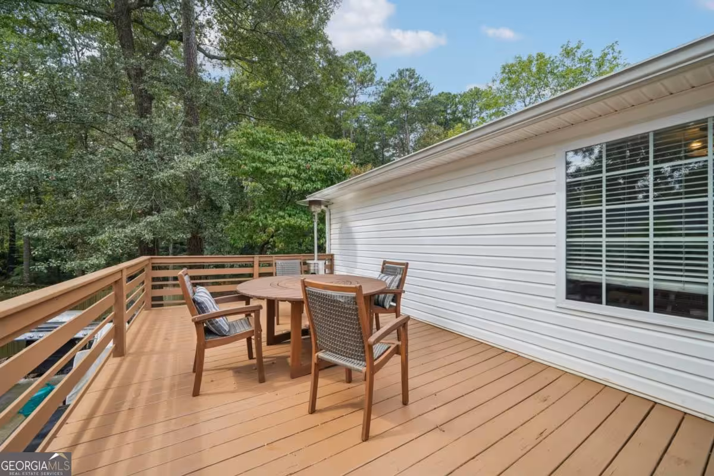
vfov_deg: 85.4
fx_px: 258
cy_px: 238
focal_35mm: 13
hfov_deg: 108.3
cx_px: 357
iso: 100
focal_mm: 13
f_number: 8
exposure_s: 1/60
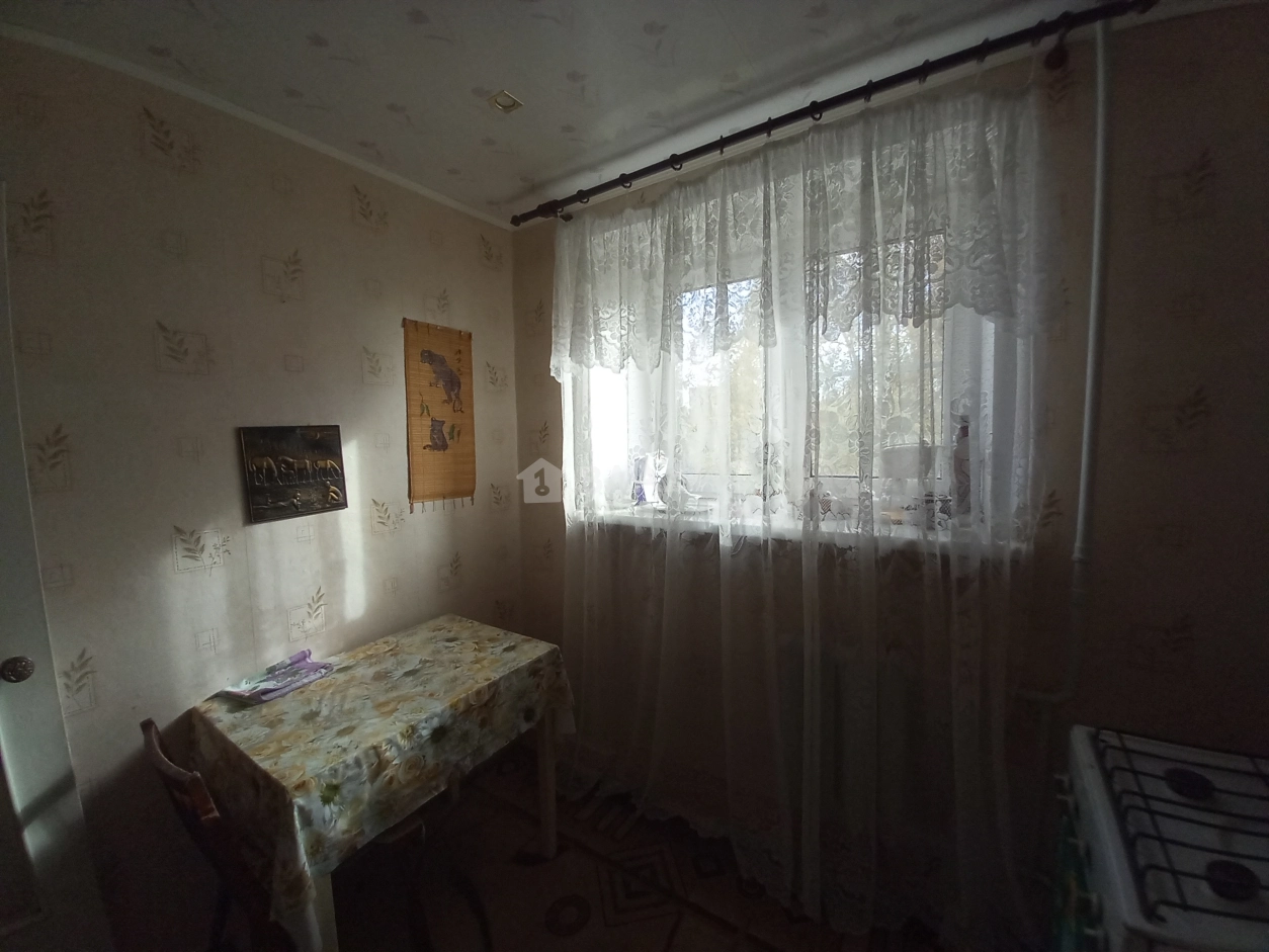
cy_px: 476
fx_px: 477
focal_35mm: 13
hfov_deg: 106.2
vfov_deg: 89.9
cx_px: 634
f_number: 2.2
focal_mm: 1.13
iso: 50
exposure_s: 1/120
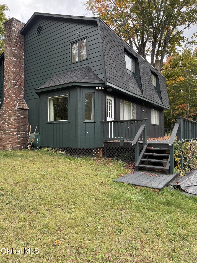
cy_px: 132
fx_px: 182
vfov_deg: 71.6
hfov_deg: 56.8
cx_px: 98
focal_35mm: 24
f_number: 1.78
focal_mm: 6.76
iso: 100
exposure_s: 1/796
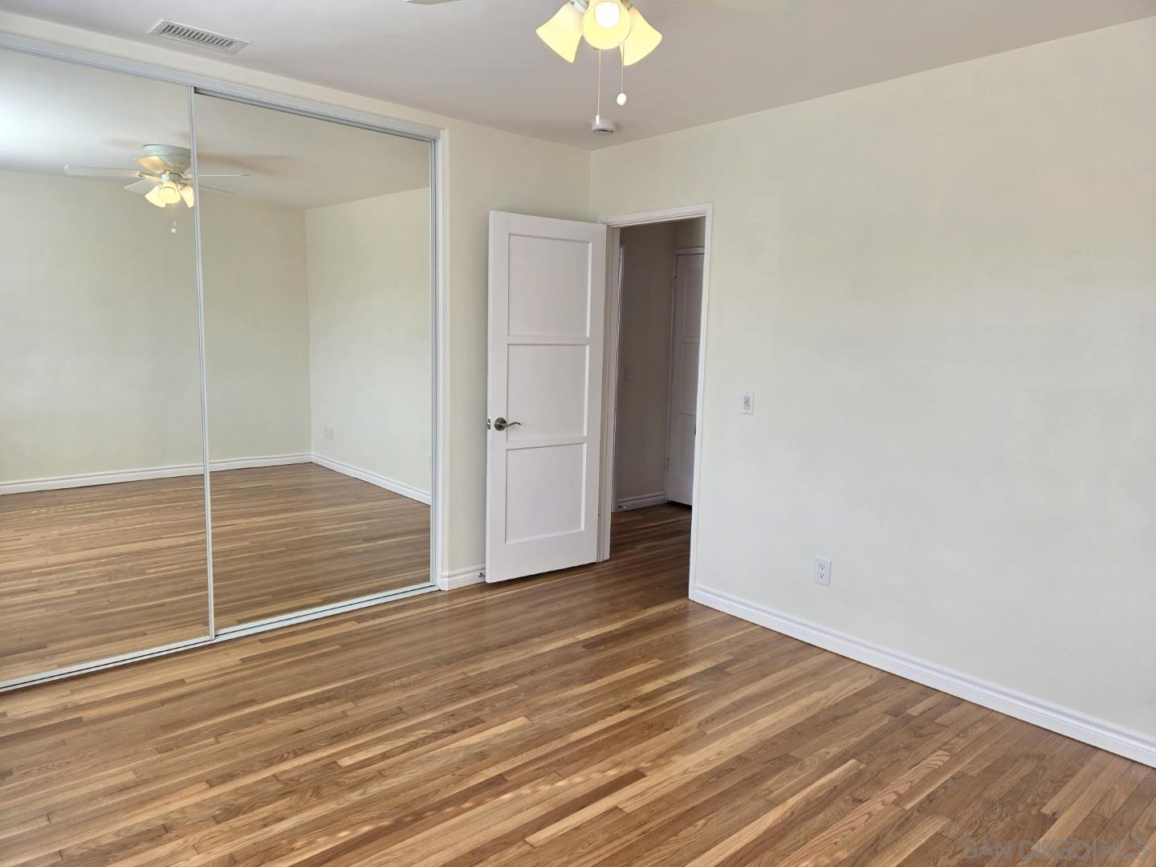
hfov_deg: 73.9
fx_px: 768
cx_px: 578
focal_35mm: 23
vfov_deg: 58.9
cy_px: 434
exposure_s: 1/139
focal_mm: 5.4
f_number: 1.8
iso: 25
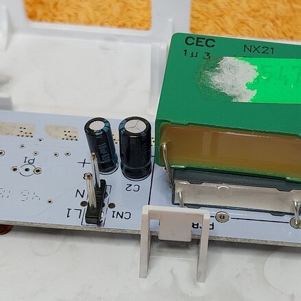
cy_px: 152
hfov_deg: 52.2
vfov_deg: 52.5
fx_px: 305
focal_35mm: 31
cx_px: 181
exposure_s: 1/50
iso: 64
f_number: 1.8
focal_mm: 4
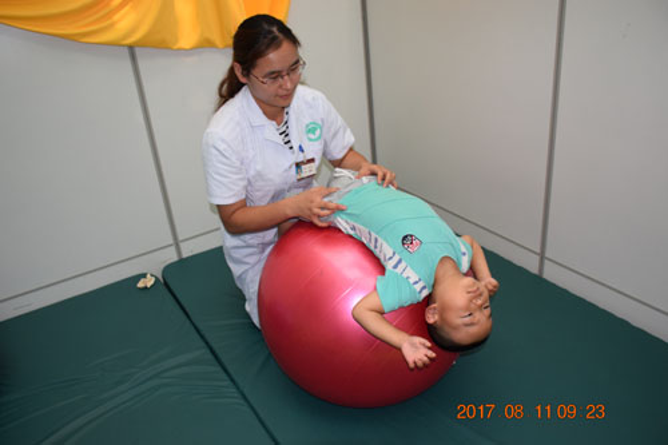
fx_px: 556
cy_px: 222
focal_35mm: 30
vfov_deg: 43.6
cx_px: 334
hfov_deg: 61.9
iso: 800
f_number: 5
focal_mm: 20
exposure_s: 1/100
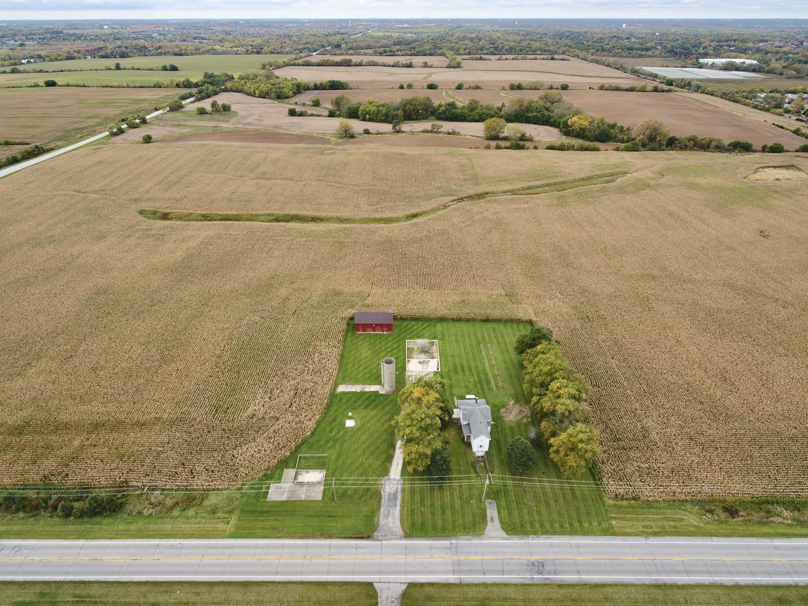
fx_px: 467
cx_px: 404
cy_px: 303
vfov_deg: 66.0
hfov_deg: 81.7
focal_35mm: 20
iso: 100
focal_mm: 3.61
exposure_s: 1/259
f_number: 2.8
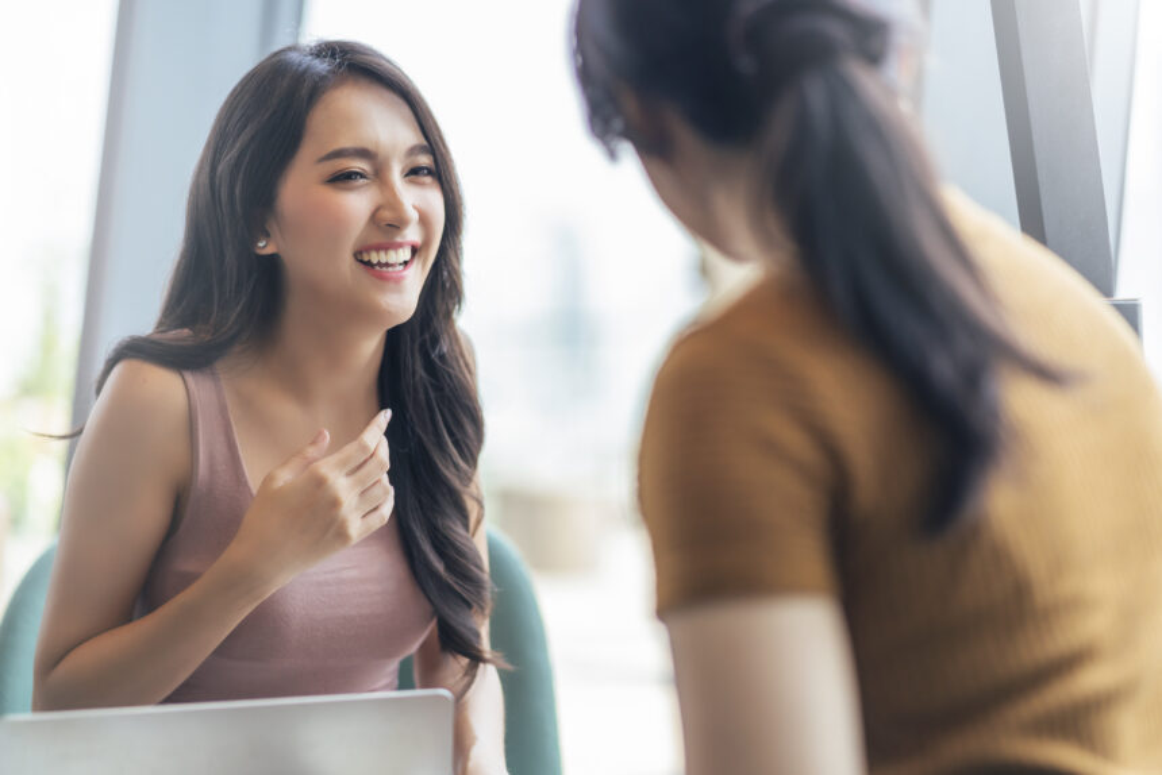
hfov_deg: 23.9
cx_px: 581
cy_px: 388
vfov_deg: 16.1
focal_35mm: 85
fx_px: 2744
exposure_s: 1/1000
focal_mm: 85
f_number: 2.2
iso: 320
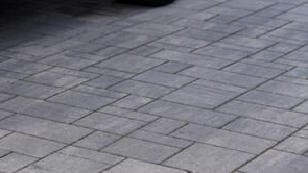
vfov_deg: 7.0
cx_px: -220
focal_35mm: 171
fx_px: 1397
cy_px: -114
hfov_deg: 11.8
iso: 100
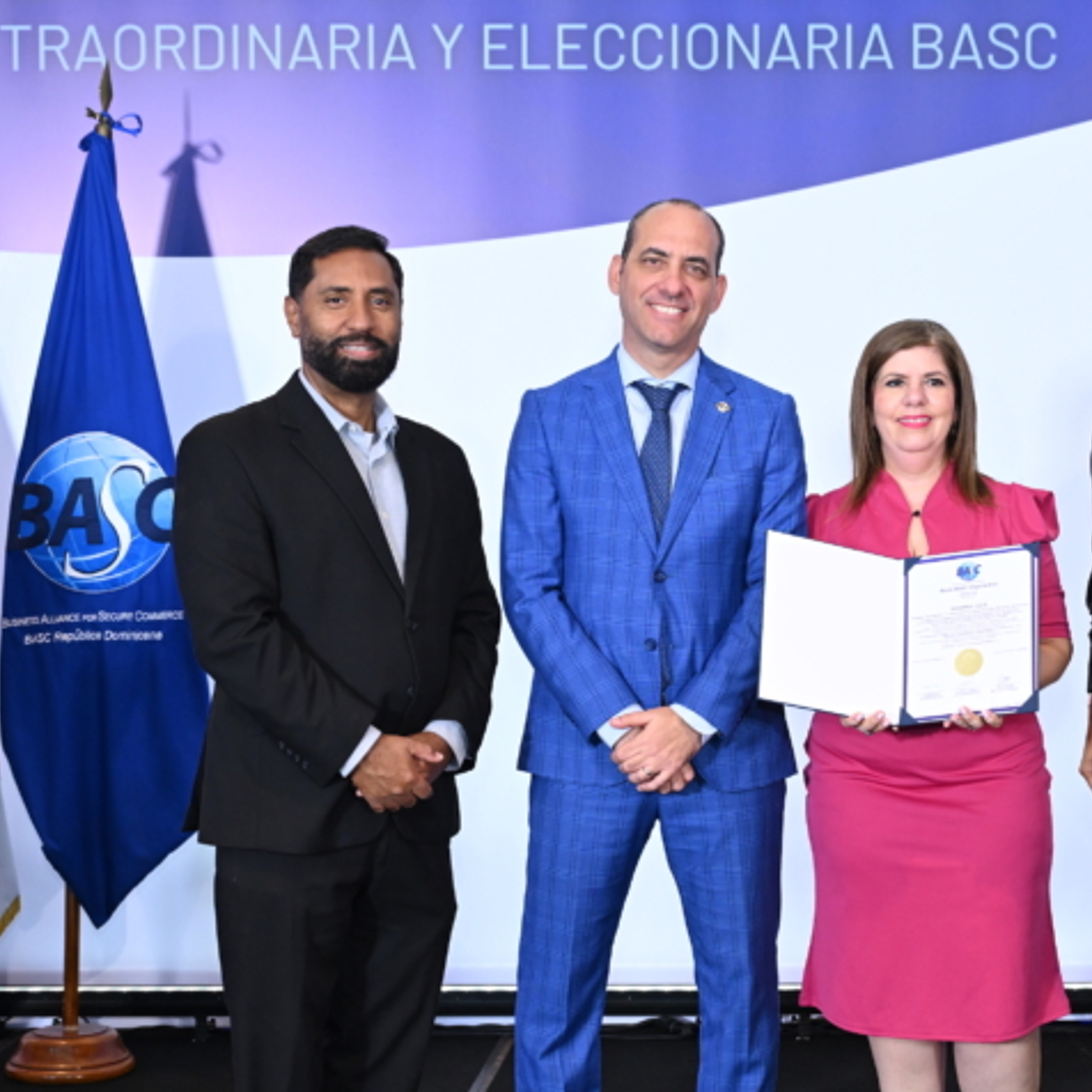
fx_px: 2284
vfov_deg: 26.9
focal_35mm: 64
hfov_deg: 26.6
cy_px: 630
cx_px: 780
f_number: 3.5
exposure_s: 1/200
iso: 1250
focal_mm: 35
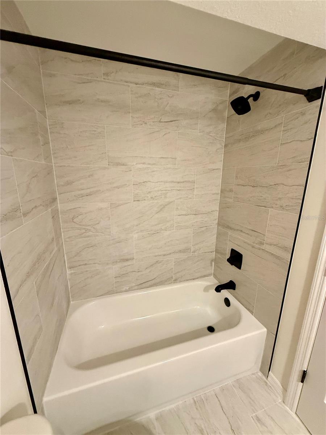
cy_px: 218
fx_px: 176
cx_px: 163
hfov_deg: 85.7
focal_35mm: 14
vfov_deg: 102.1
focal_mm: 2.22
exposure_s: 1/60
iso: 400
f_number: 2.2
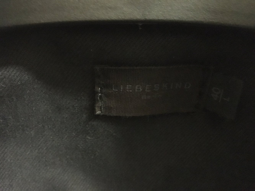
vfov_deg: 48.2
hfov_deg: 61.7
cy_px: 96
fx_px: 214
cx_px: 128
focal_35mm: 29
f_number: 2.2
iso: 2000
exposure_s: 1/17
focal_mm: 4.15
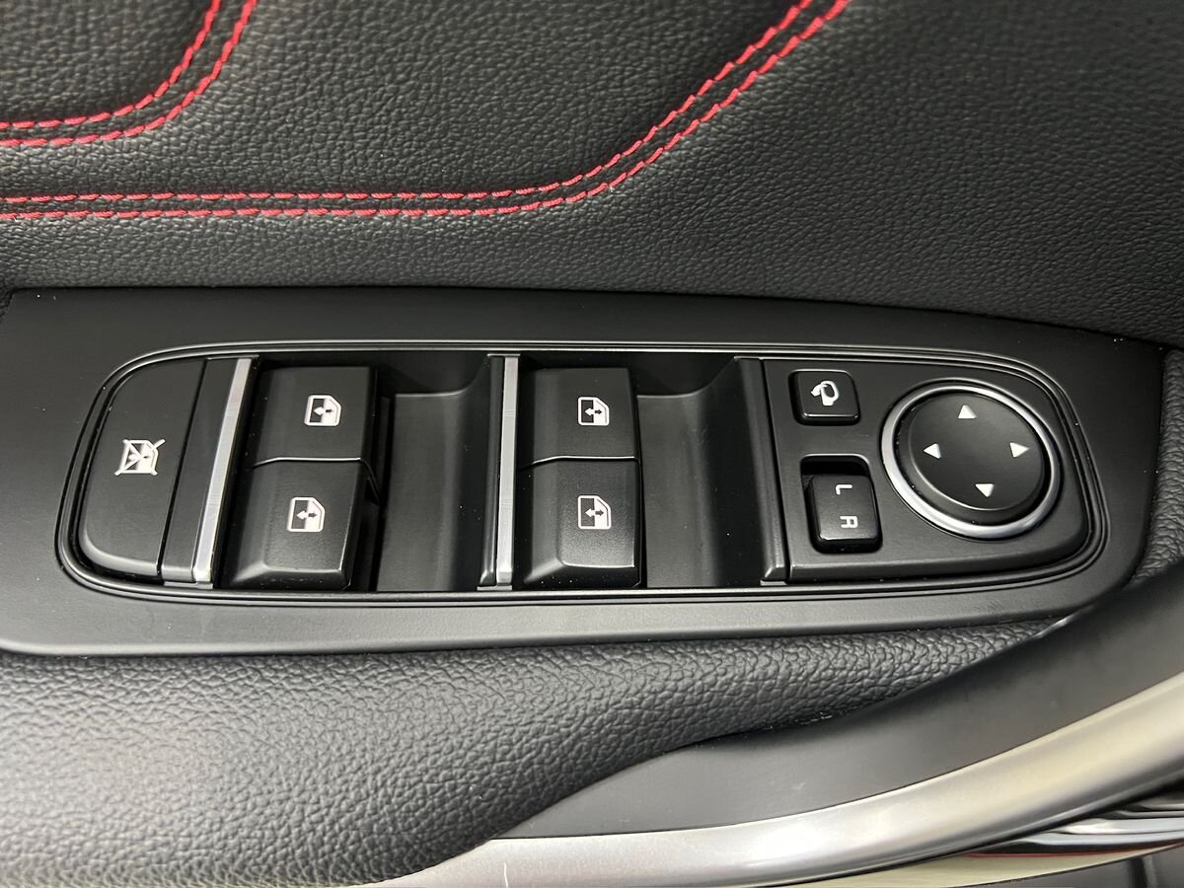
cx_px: 592
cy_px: 444
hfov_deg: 67.3
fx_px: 889
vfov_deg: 53.1
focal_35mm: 26
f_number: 1.5
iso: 500
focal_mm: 5.7
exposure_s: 1/33
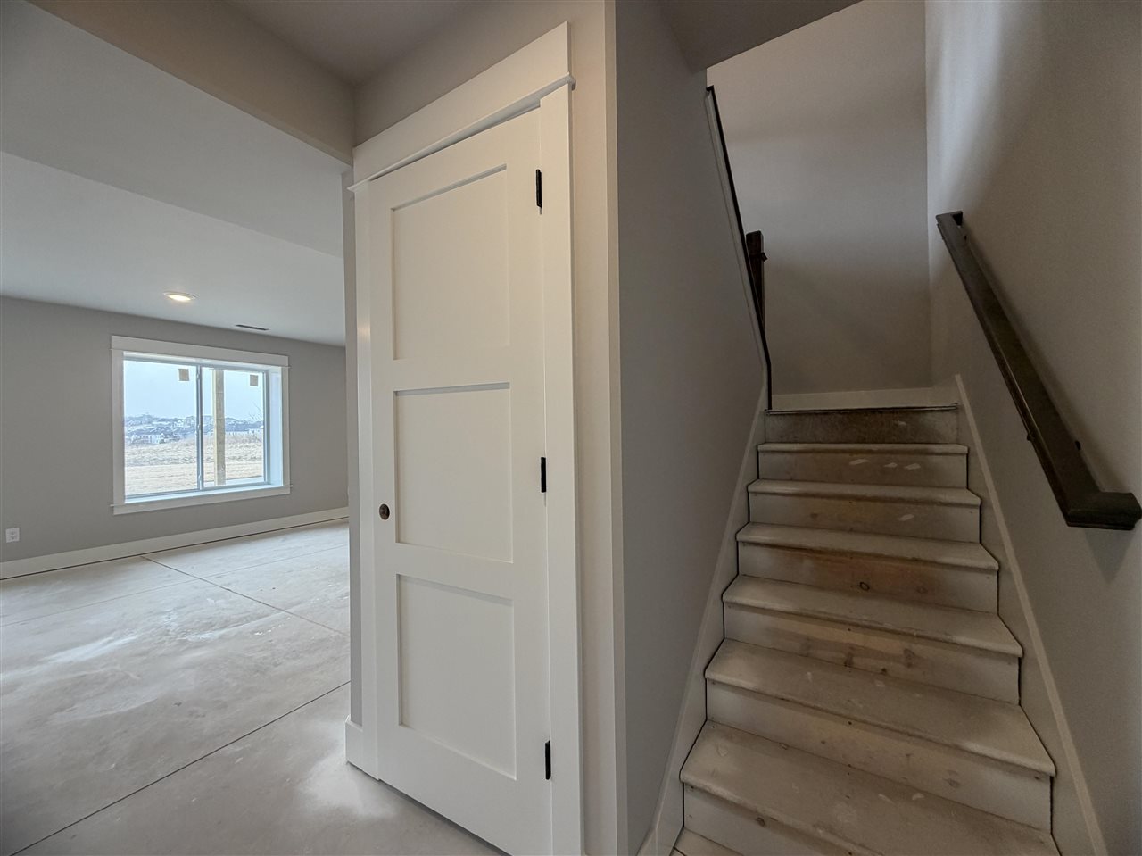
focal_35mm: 14
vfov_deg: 85.6
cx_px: 571
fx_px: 462
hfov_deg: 102.1
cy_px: 428
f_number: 2.2
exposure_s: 1/120
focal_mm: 2.22
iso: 160
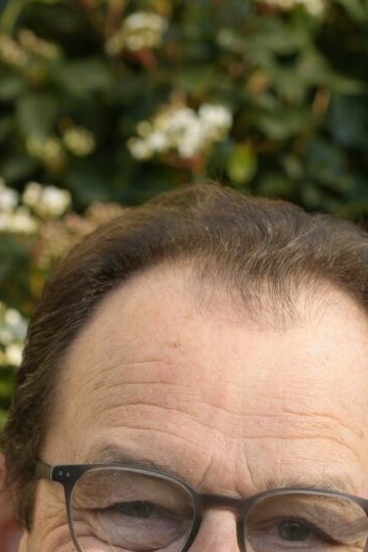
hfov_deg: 5.4
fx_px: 3910
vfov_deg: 8.0
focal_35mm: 255
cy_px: 648
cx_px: 204
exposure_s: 1/250
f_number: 4
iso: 100
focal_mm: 85
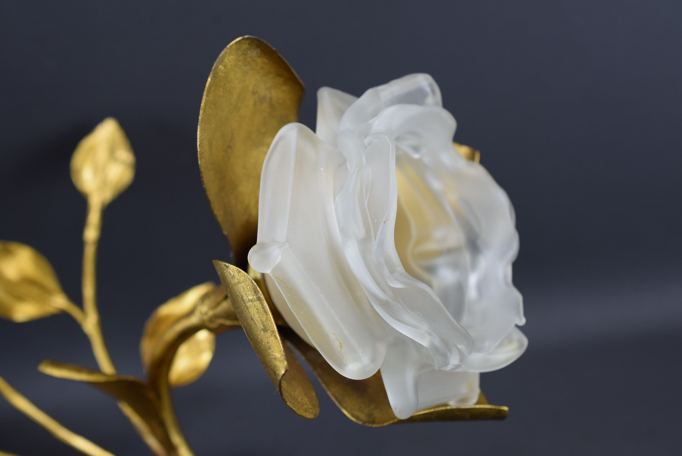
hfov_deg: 33.4
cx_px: 341
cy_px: 228
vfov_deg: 22.7
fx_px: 1138
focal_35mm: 60
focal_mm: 40
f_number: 5.6
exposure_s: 1/125
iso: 400
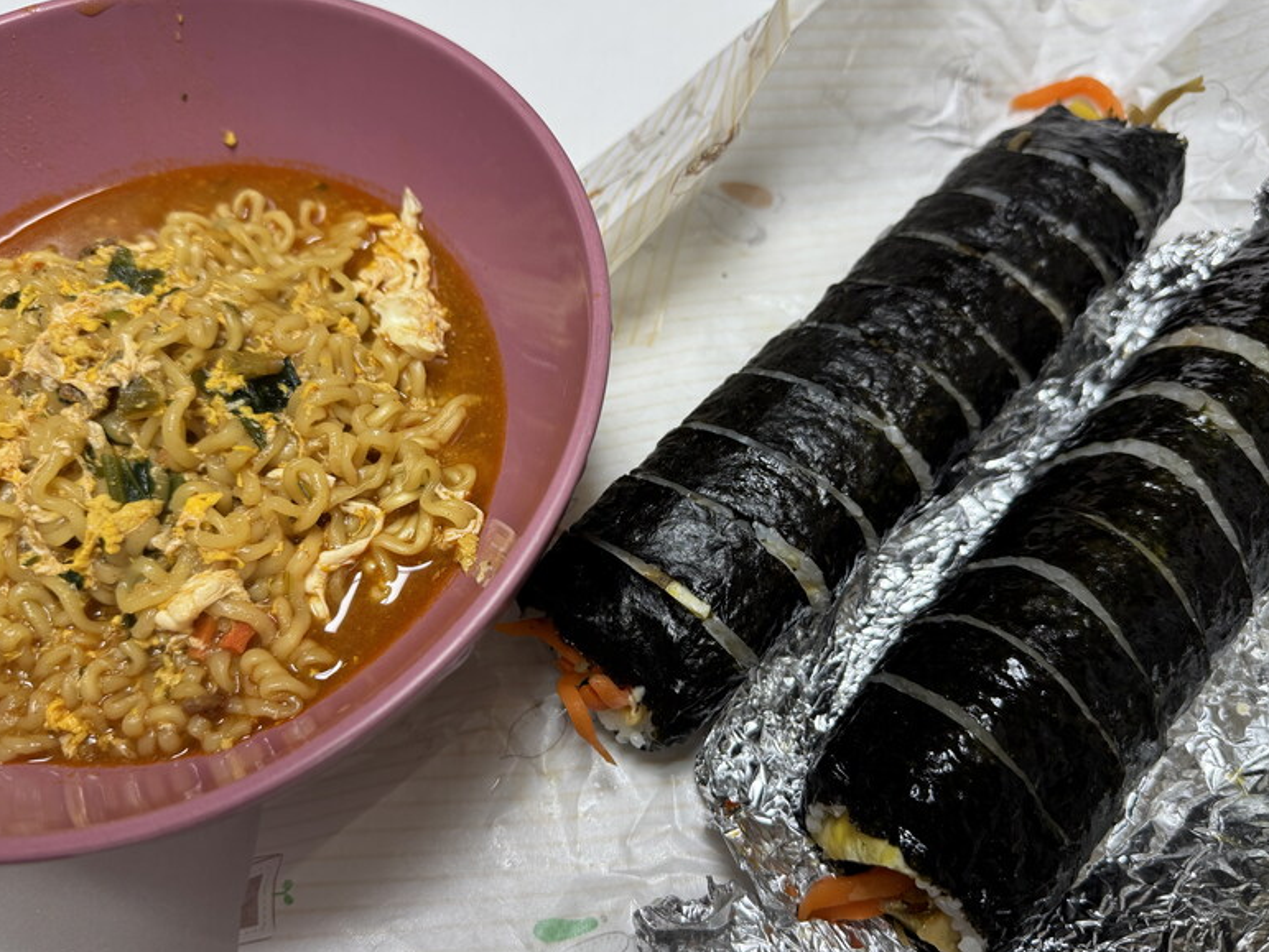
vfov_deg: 49.8
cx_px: 604
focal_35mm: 28
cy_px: 501
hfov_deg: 63.4
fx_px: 1027
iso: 125
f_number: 1.78
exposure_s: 1/121
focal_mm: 6.76
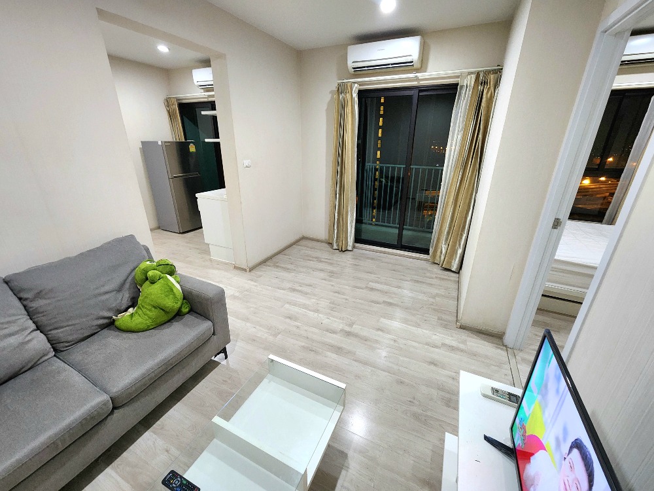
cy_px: 246
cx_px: 327
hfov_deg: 106.2
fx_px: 246
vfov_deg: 89.9
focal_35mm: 13
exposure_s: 1/33
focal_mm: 2.2
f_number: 2.2
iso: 400
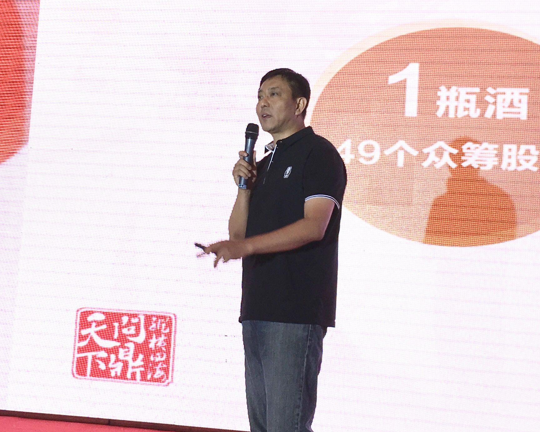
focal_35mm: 66
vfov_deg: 23.1
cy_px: 157
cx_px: 275
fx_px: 1055
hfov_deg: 28.7
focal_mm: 4.15
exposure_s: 1/100
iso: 32
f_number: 2.2
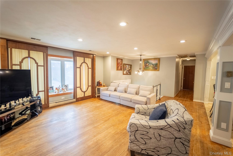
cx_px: 116
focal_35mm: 14
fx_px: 91
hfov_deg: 104.3
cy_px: 78
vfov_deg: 81.2
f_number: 2.8
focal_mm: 14
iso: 2000
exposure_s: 1/2000
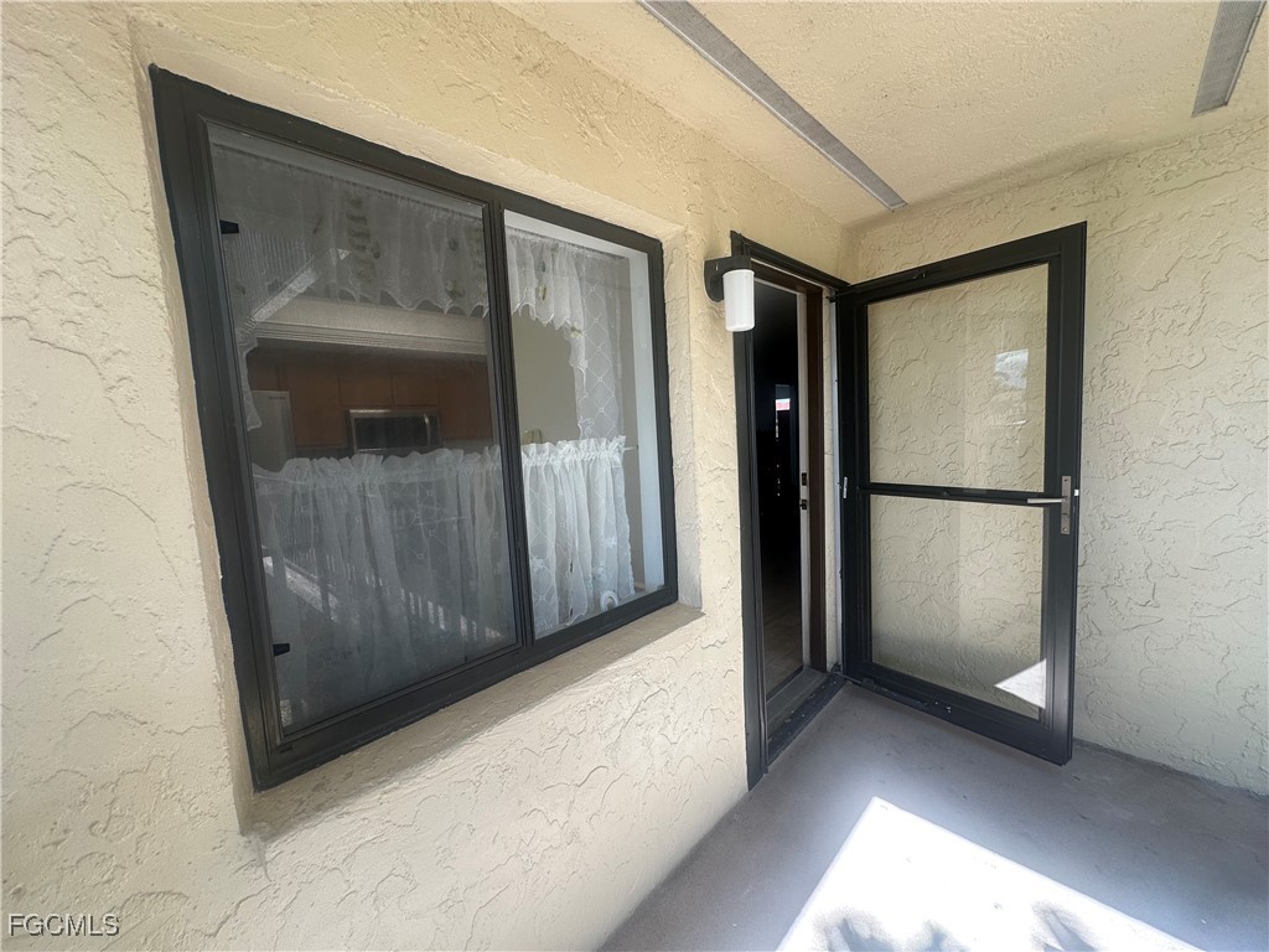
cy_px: 476
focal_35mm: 14
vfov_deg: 85.7
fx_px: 513
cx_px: 634
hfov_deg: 102.1
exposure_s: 1/132
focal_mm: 2.22
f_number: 2.2
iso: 40
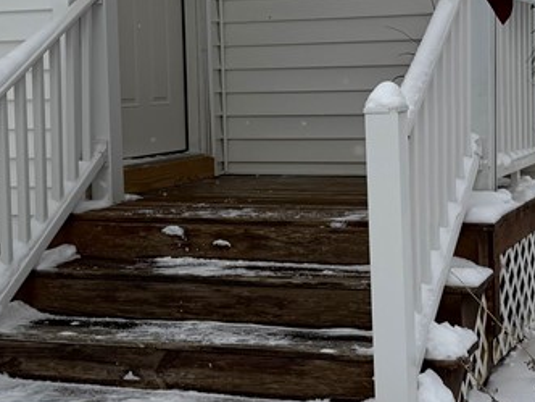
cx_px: 272
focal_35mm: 74
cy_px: 161
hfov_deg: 26.3
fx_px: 1144
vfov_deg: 19.9
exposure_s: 1/6711
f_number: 1.78
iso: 80
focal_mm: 6.76
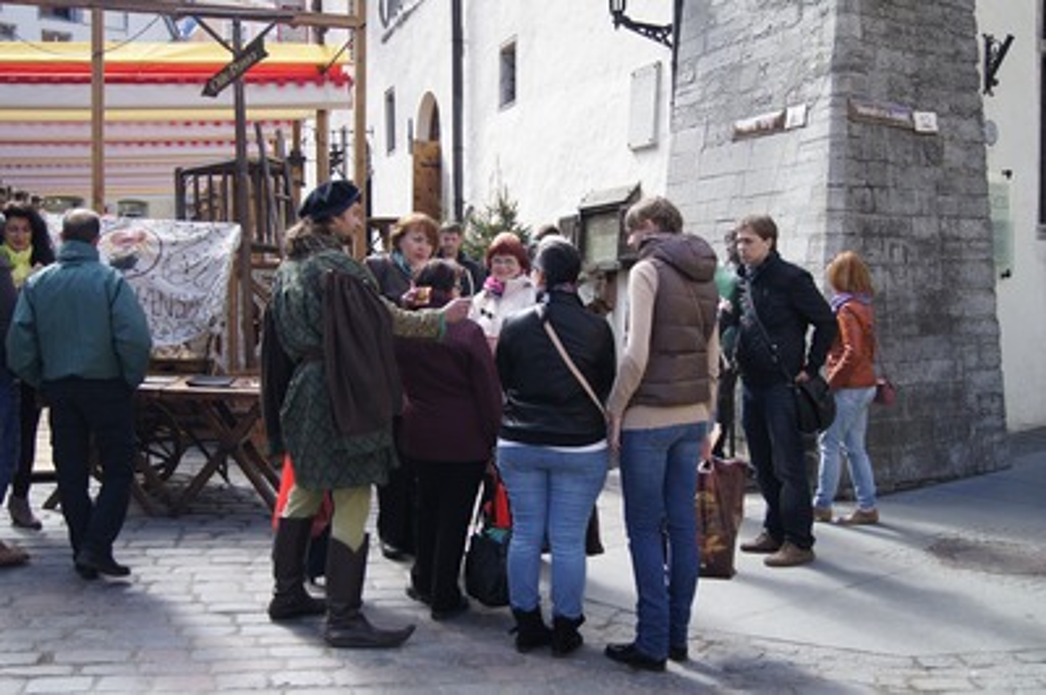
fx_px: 1132
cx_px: 523
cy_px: 348
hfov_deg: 49.6
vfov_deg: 34.2
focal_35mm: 39
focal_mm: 26
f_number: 4.5
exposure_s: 1/200
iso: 100
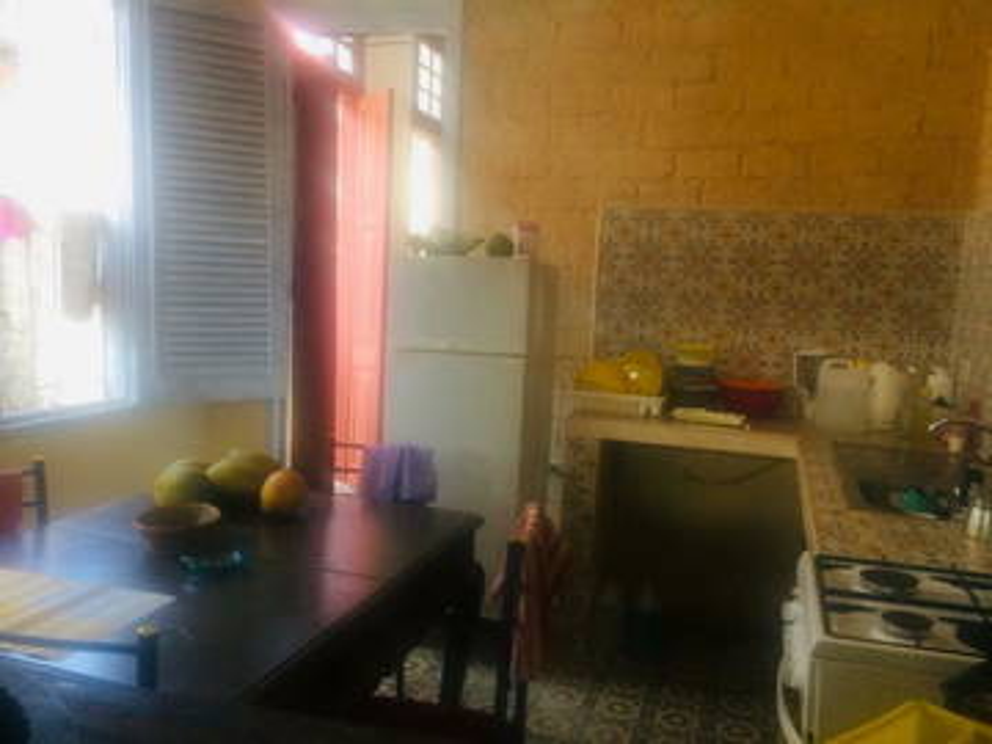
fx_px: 831
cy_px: 372
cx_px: 496
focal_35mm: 29
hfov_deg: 61.7
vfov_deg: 48.2
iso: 40
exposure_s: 1/30
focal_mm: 4.15
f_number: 2.2
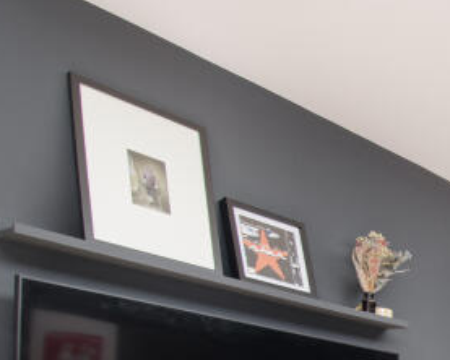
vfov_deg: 25.1
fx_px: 693
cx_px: 603
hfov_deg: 28.6
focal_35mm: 52
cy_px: 472
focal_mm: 10
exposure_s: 1/30
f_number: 8
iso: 320
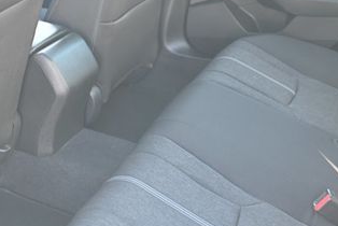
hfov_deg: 34.9
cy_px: 50
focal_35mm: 57
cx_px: 137
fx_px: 536
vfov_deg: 23.5
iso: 200
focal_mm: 28
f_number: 3.2
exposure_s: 1/25
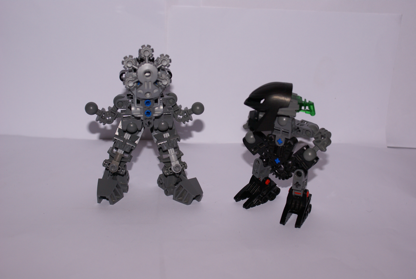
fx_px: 607
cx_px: 208
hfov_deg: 37.8
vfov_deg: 25.8
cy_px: 140
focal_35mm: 52
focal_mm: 35
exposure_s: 1/60
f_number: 5.6
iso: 400
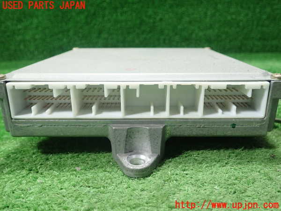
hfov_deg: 60.0
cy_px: 106
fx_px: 244
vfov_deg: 46.8
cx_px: 140
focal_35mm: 30
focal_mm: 5.5
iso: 640
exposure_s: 1/125
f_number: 2.3
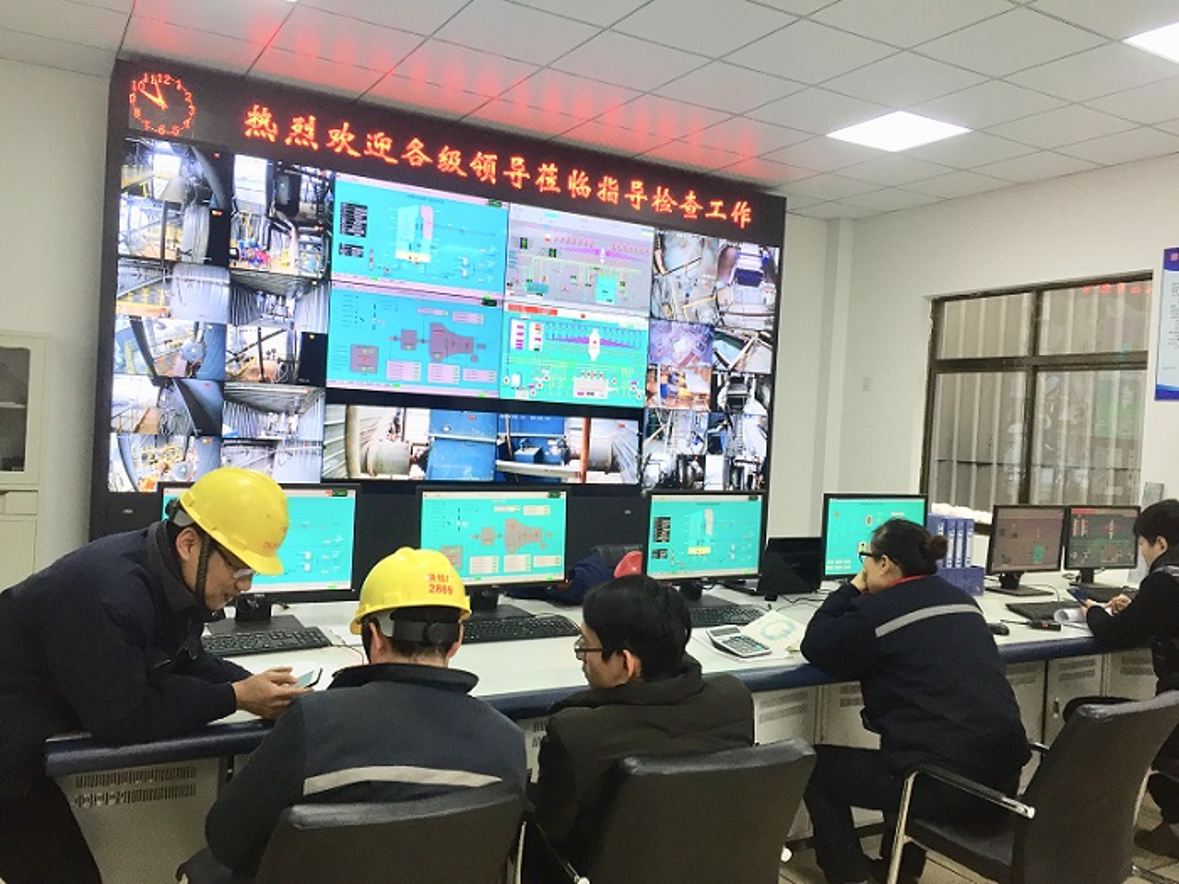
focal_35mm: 29
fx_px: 988
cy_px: 442
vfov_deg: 48.2
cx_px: 590
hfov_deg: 61.7
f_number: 2.2
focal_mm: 4.15
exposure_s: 1/33
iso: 32
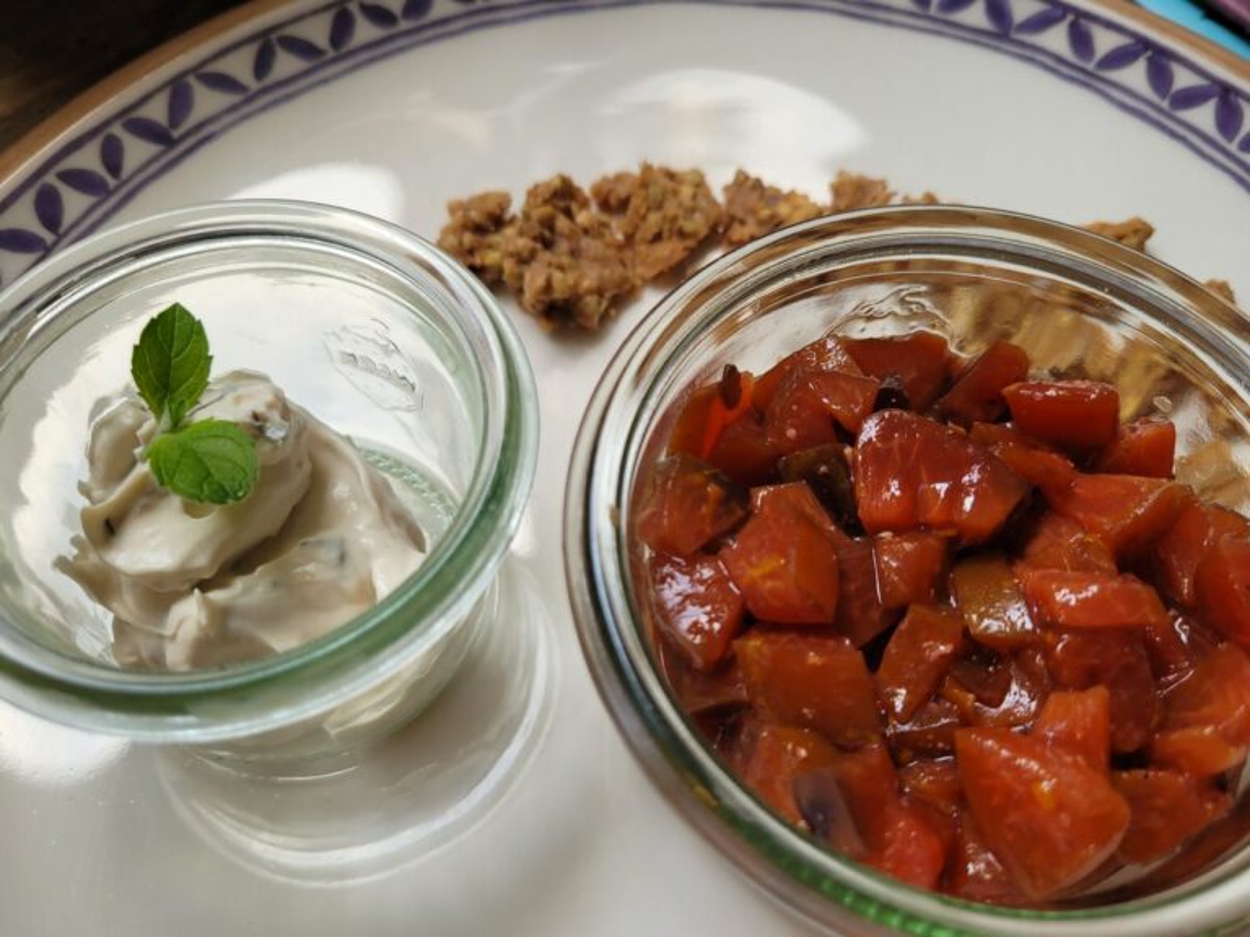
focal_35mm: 26
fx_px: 939
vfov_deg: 53.1
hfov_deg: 67.3
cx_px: 625
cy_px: 468
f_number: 1.8
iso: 80
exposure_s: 1/100
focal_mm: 5.4
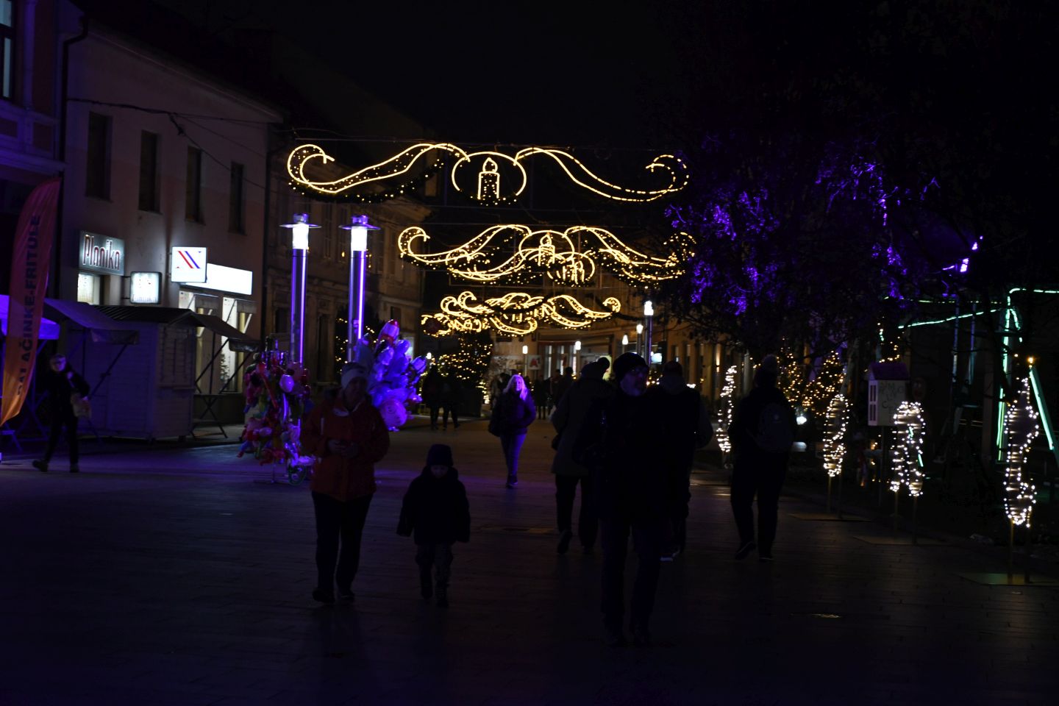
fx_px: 1971
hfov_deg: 30.1
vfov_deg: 20.3
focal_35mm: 67
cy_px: 353
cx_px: 530
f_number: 4.5
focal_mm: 45
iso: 2000
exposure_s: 1/60
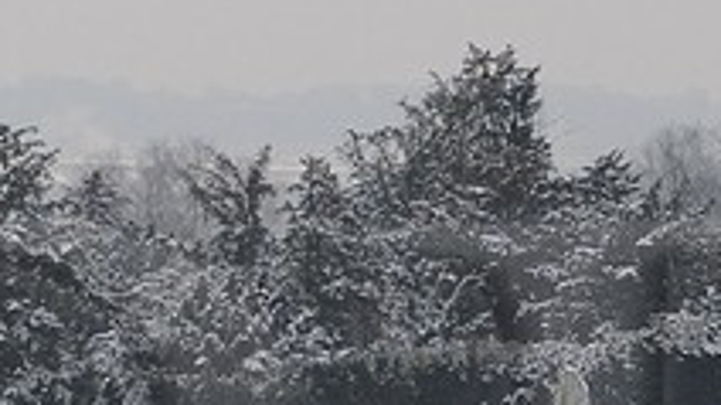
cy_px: 783
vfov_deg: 2.9
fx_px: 7854
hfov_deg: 5.3
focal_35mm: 411
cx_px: 432
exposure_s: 1/160
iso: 400
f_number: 9
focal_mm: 52
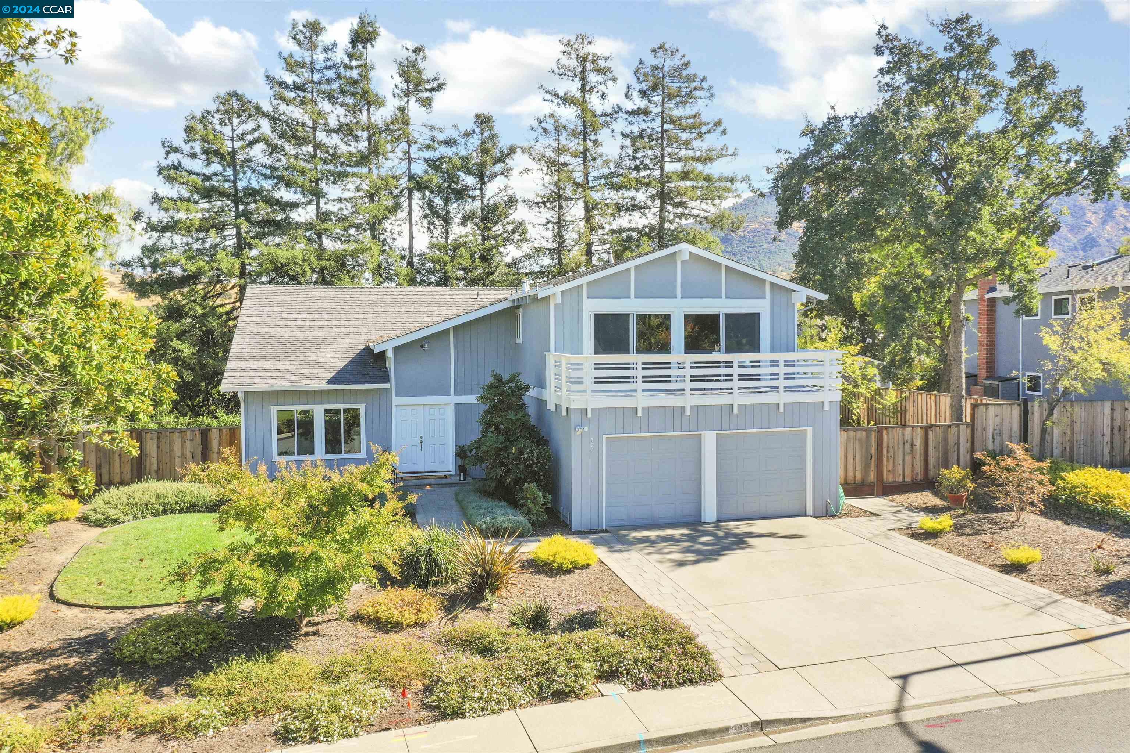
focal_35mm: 28
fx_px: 879
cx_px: 565
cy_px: 376
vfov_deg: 46.4
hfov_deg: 65.5
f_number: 5
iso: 100
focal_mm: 10.26
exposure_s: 1/320
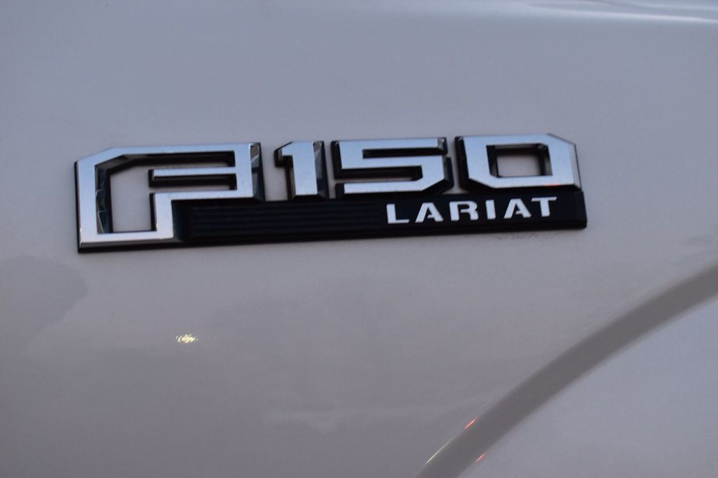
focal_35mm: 57
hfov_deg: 35.1
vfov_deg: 23.8
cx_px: 359
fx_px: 1136
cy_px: 239
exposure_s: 1/15
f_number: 6.3
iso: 640
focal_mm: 38
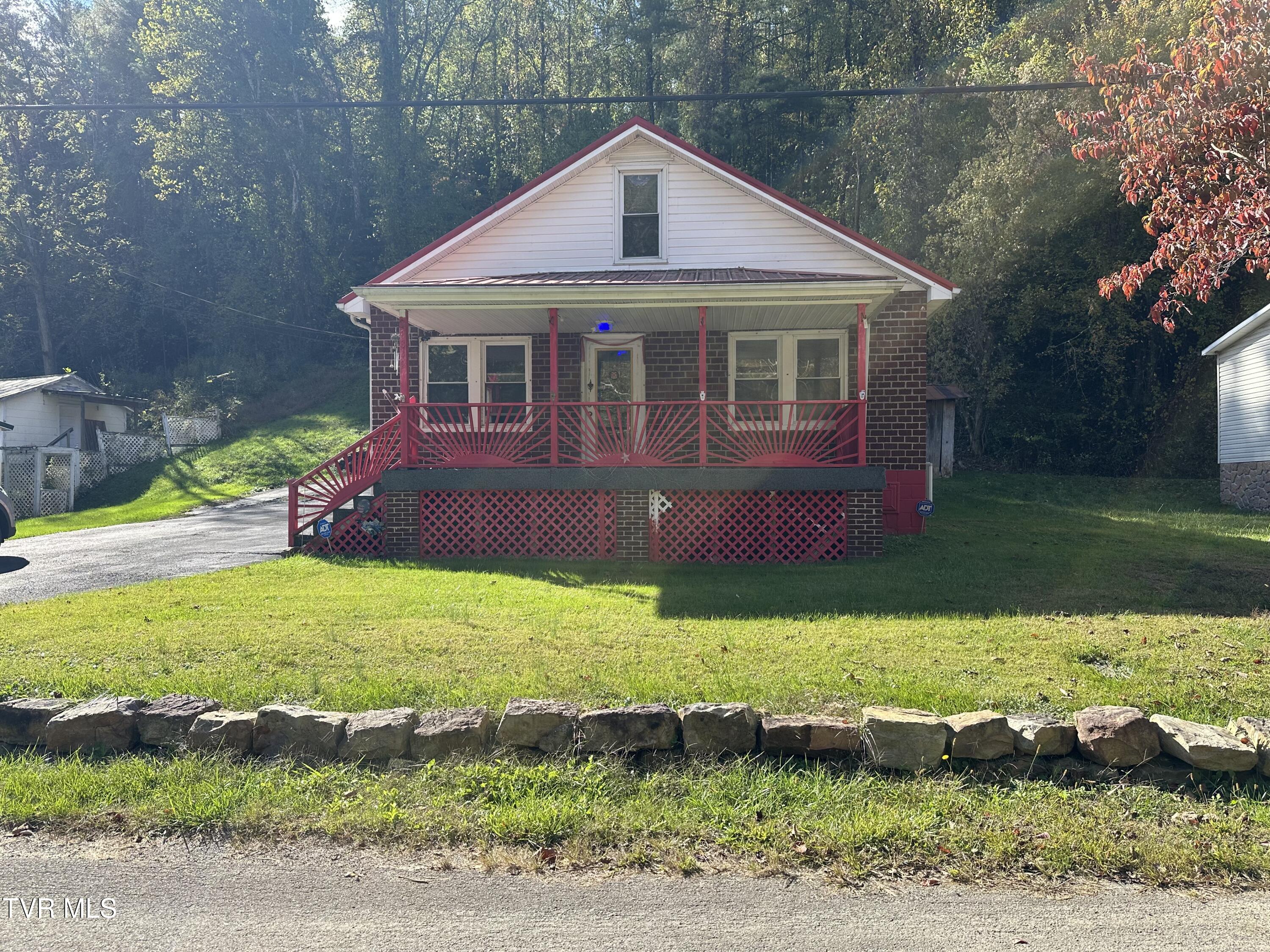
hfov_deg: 71.6
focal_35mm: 24
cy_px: 476
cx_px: 635
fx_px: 881
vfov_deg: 56.8
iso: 80
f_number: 1.78
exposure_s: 1/1664
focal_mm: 6.86
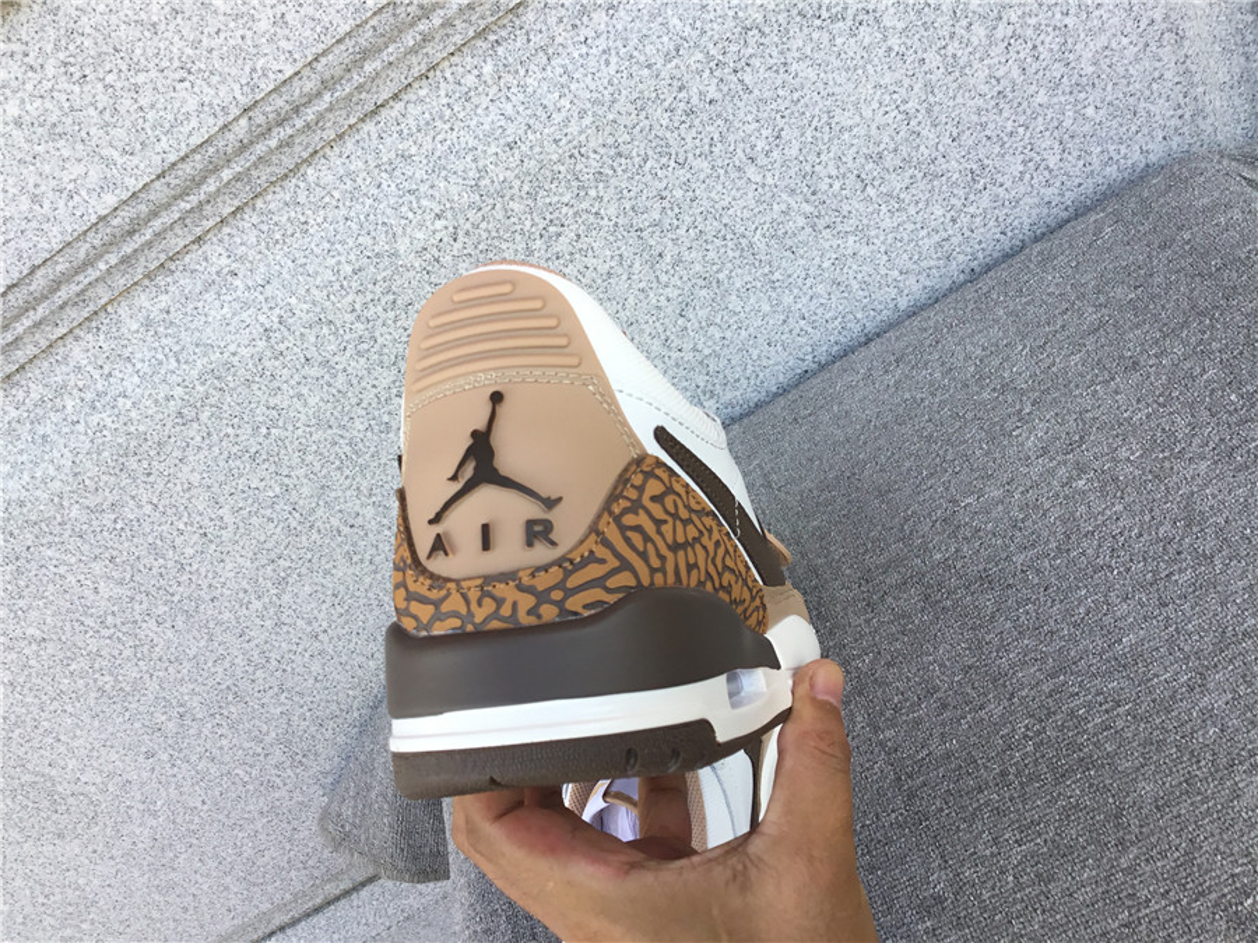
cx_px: 629
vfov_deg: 45.4
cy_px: 472
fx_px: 1127
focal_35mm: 31
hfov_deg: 58.4
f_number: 2.4
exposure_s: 1/234
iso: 25
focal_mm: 3.3
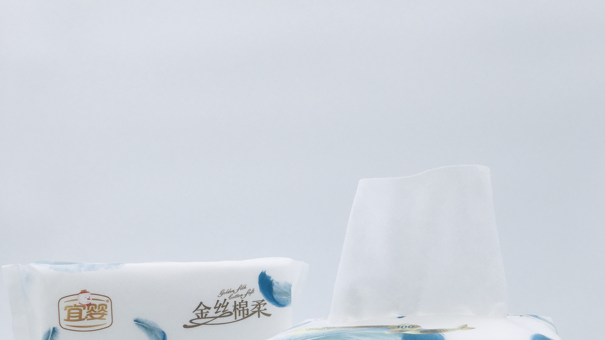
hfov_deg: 47.4
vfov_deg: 26.2
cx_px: 308
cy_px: 343
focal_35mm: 43
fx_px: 690
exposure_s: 1/405
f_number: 2.2
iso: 25
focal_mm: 4.15
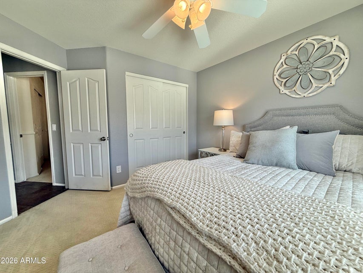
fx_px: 147
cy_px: 136
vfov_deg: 85.7
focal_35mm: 14
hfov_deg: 102.1
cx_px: 182
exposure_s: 1/134
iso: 50
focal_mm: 2.22
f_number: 2.2
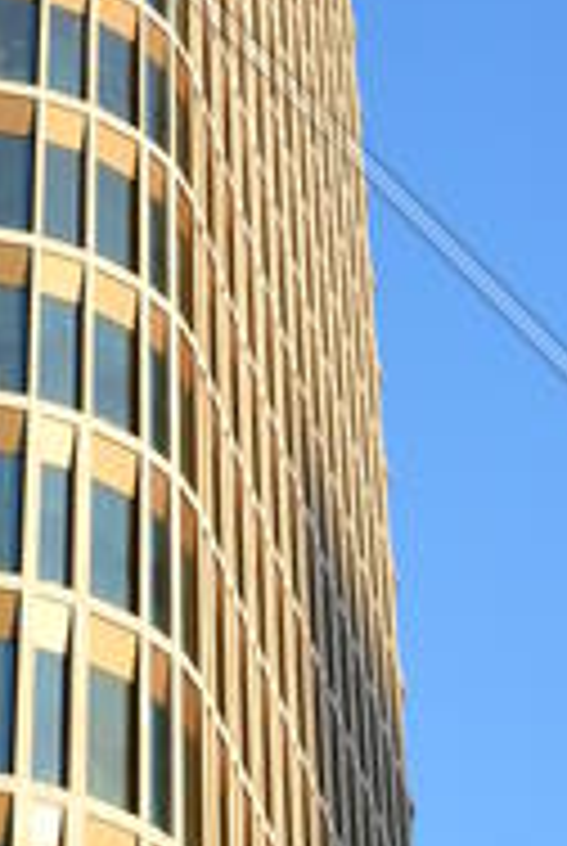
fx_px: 2613
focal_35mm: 111
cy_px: -346
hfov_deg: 12.1
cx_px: -146
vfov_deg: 17.0
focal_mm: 24
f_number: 8
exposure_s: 1/60
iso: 100
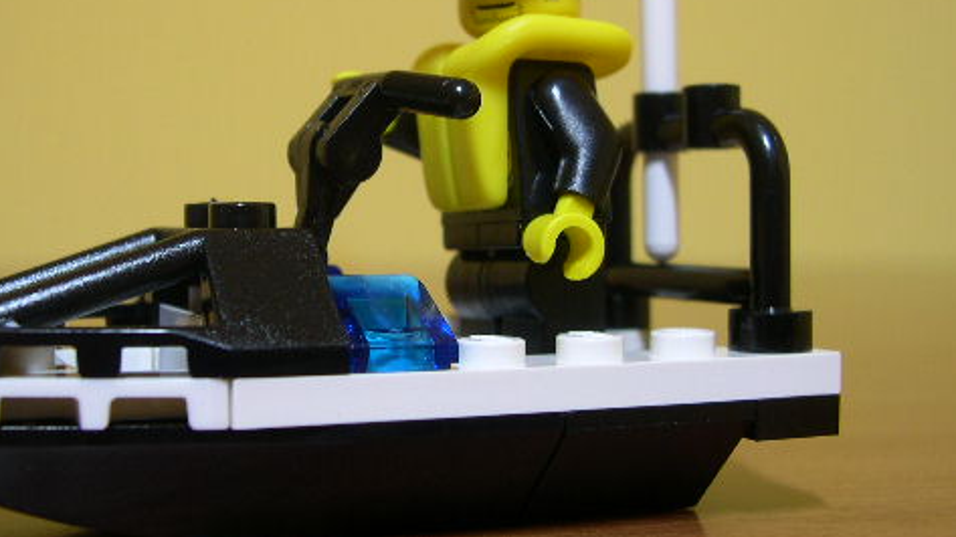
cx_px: 370
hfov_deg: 37.0
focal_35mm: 56
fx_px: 1419
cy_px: 196
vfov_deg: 21.4
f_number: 2.8
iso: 116
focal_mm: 8
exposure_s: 1/4.8
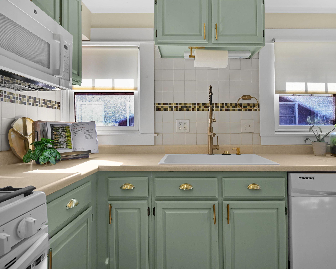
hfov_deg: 82.9
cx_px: 188
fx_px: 189
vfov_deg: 70.9
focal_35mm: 19
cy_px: 134
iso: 320
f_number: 5.6
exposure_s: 1/160
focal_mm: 16
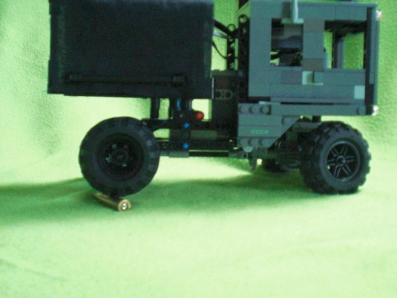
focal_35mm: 61
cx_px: 223
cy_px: 121
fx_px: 699
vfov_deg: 24.0
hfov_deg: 31.7
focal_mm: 8.44
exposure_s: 1/13
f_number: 3.6
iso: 800
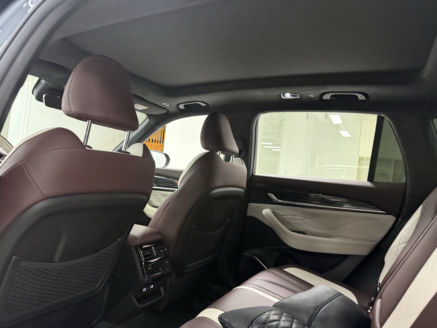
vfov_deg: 56.8
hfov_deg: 71.6
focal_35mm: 24
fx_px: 303
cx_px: 218
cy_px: 164
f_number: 1.78
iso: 800
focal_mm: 6.76
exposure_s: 1/49
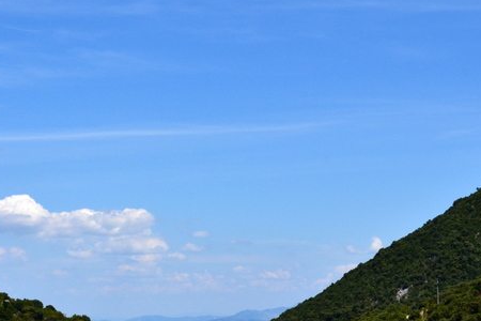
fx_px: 1283
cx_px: 180
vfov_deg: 14.2
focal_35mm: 96
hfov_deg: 21.2
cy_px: 213
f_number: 11
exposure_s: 1/500
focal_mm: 36
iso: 320
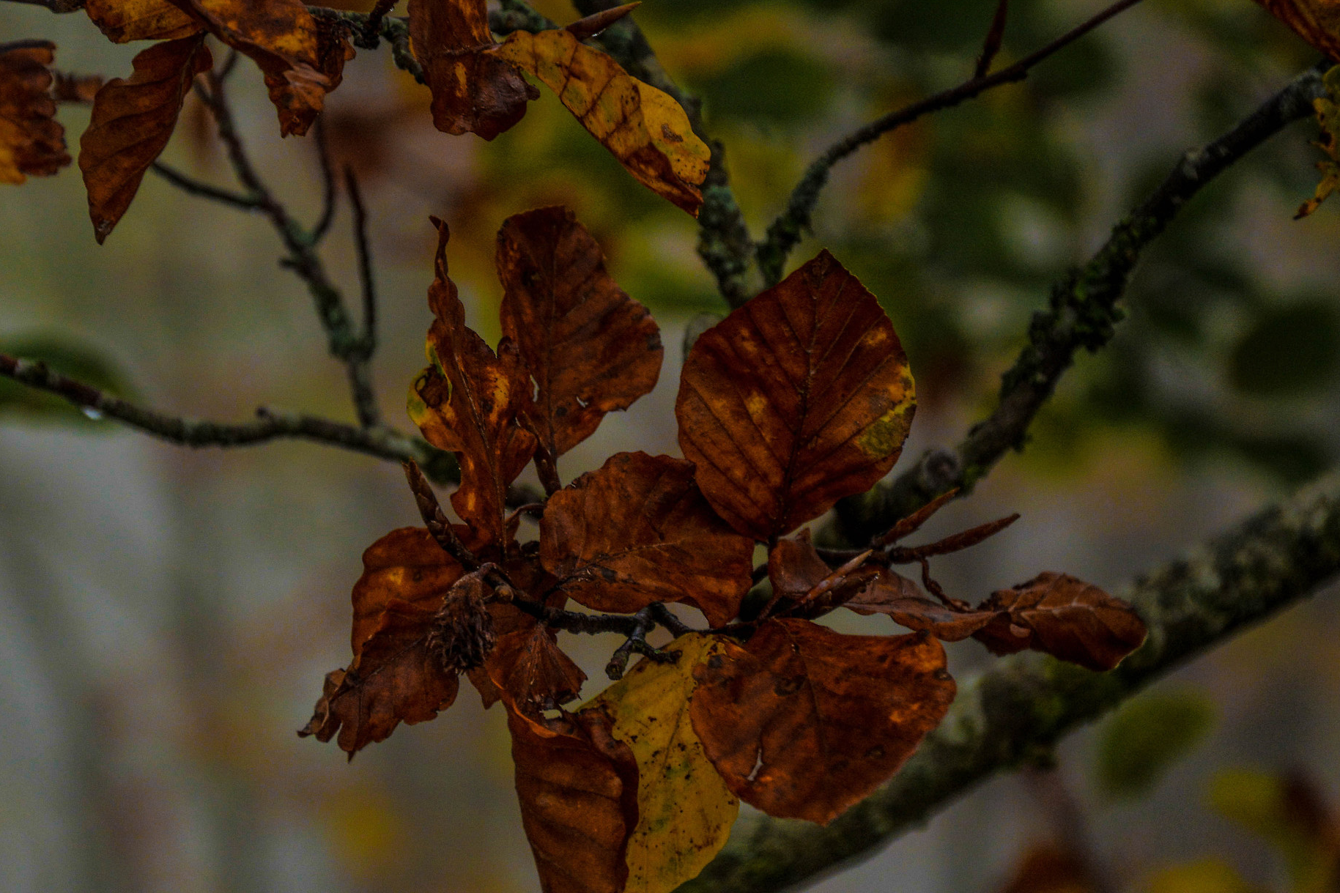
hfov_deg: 10.0
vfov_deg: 6.6
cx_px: 473
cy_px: 541
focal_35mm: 207
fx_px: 7691
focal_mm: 105
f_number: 5.6
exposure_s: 1/100
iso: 400
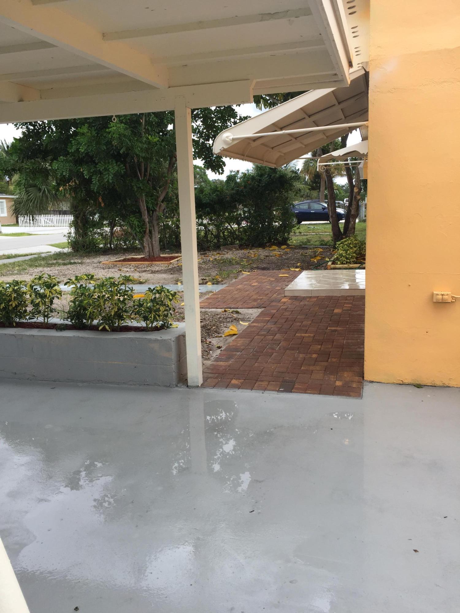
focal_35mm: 29
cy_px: 306
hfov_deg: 48.2
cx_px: 230
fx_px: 514
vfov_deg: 61.7
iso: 32
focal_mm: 4.15
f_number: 2.2
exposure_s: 1/638
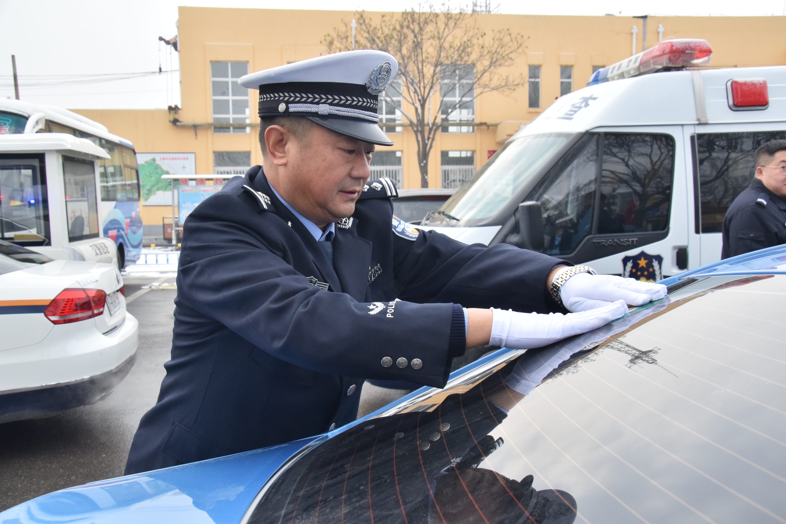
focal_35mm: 36
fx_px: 786
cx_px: 393
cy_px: 262
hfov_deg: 53.1
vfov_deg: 36.9
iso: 1600
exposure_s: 1/1250
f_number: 9
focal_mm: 24
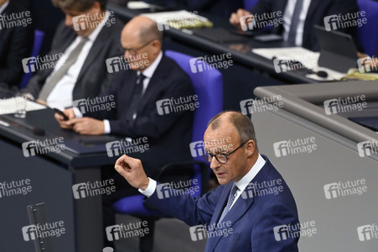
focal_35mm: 360
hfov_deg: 5.7
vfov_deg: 3.8
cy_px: 126
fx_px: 3777
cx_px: 189
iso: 10000
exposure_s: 1/400
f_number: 5.6
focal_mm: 360
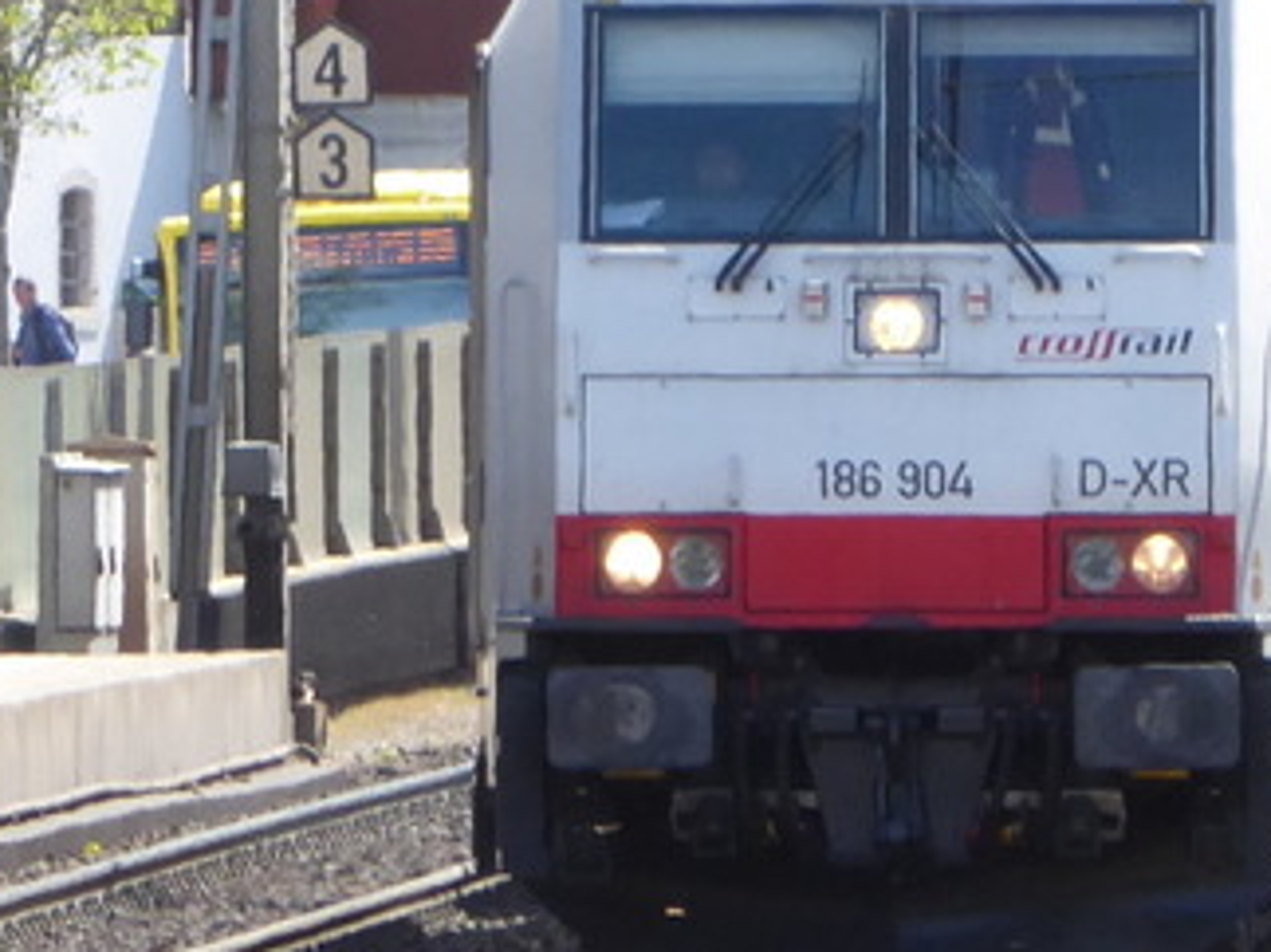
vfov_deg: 1.1
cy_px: 208
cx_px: 665
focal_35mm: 1332
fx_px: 48889
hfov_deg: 1.5
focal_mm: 57.7
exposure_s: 1/200
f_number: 5.9
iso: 160
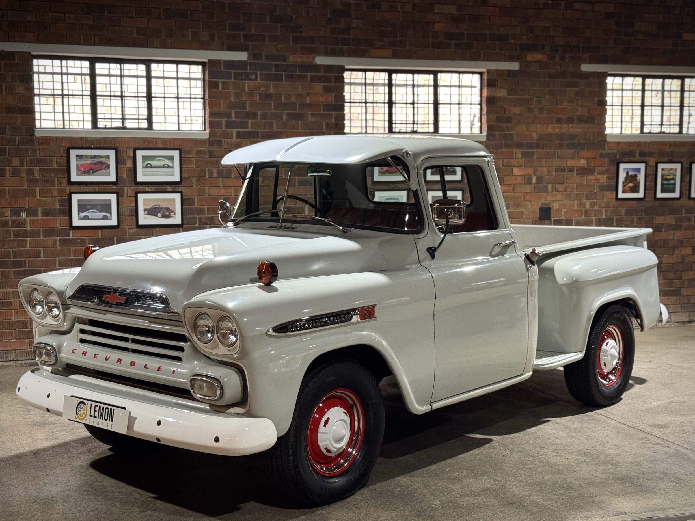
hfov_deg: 38.2
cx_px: 343
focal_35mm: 50
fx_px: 1004
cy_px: 265
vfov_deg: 29.1
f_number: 1.78
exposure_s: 1/50
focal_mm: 6.76
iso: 250
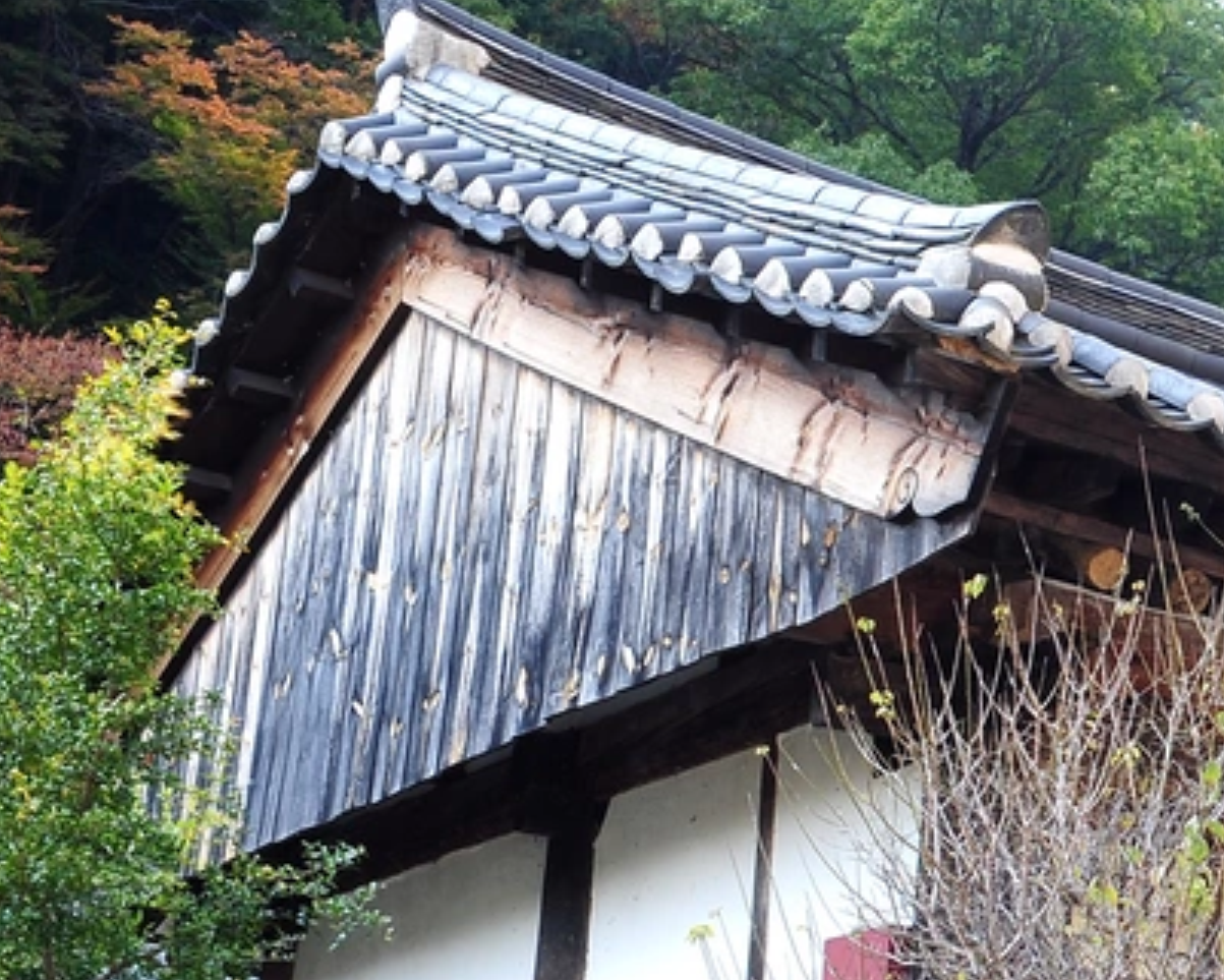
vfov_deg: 15.2
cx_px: 1697
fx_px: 3660
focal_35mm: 101
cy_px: 751
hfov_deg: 17.5
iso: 200
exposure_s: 1/4
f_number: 22
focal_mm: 36
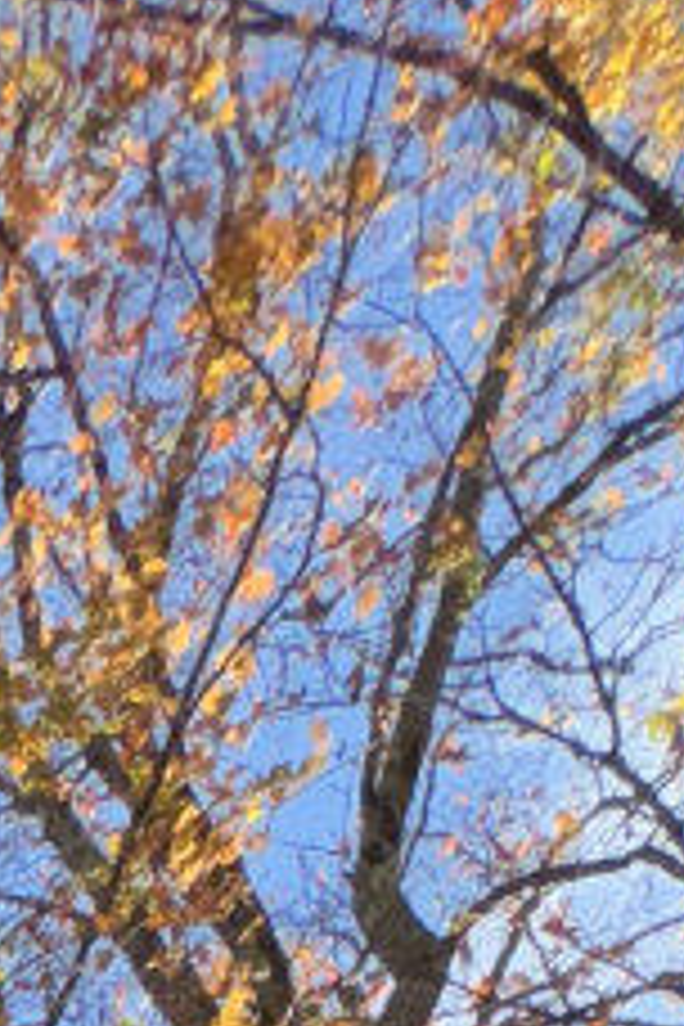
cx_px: -1030
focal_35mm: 85
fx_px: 2422
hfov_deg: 12.2
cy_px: 2968
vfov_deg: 12.1
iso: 32
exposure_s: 1/1217
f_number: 2.2
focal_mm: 2.22
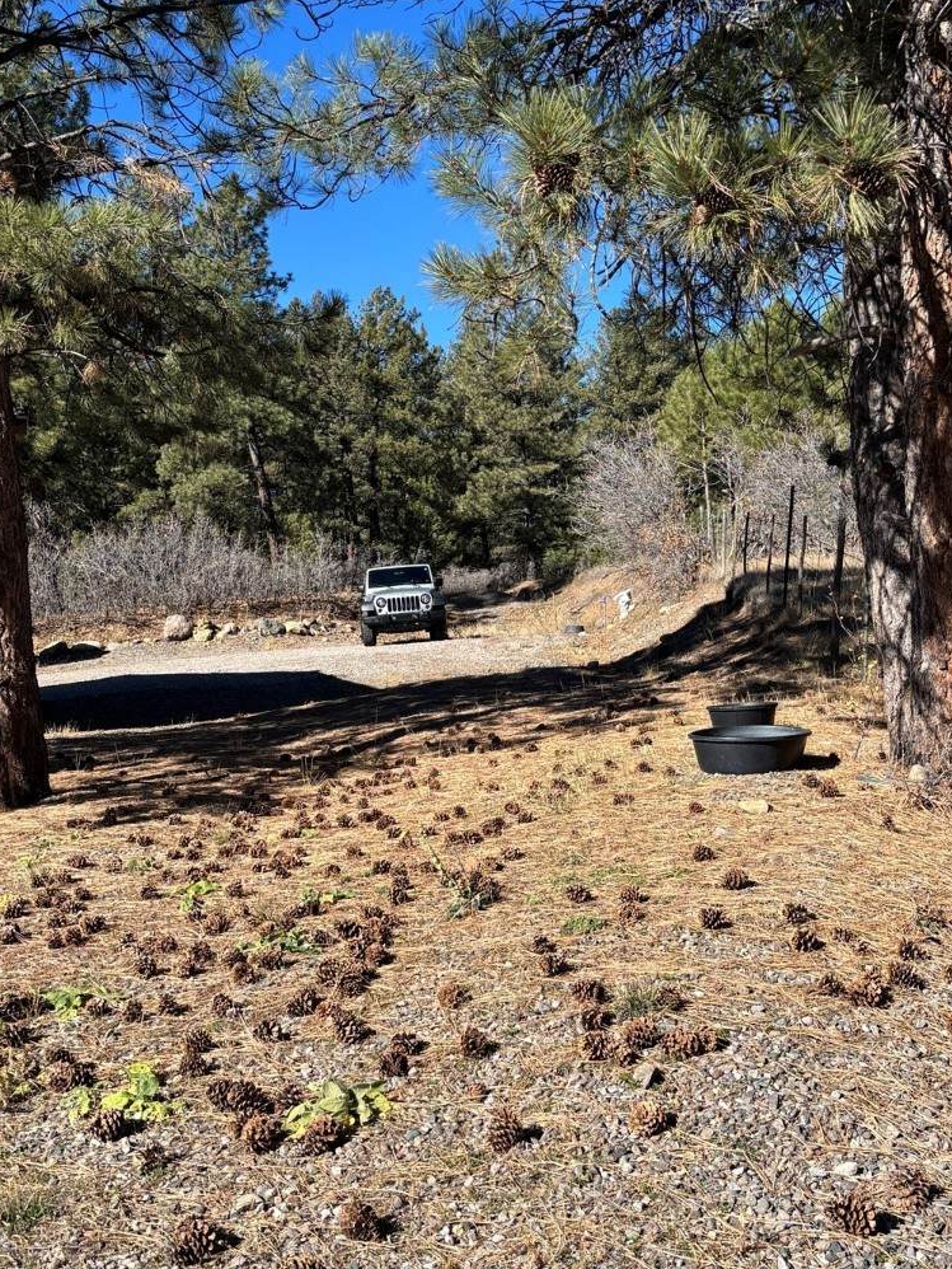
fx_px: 1466
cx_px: 431
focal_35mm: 40
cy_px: 659
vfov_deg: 46.8
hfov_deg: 35.9
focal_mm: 5.96
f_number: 1.6
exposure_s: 1/2342
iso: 50
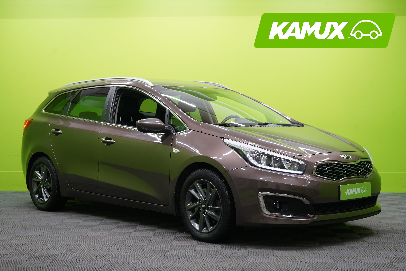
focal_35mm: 54
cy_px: 136
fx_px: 609
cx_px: 203
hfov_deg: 36.9
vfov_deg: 25.1
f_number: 5.6
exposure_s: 1/25
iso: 400
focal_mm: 54
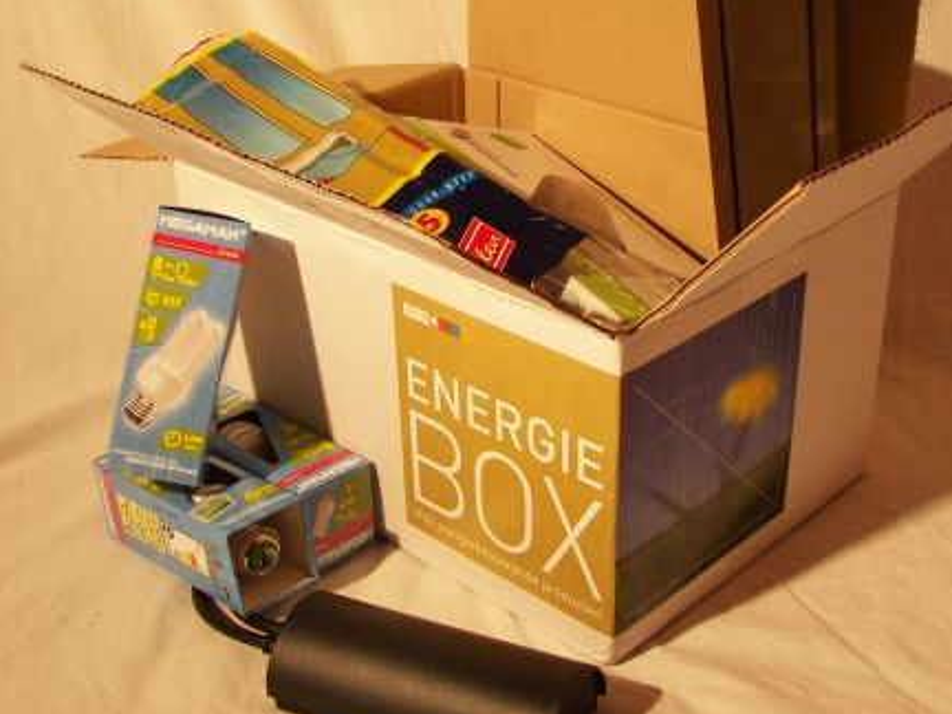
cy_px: 313
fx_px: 1375
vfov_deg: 29.1
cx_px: 500
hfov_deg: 38.2
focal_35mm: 50
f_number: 2.8
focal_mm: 6
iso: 50
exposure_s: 1/125
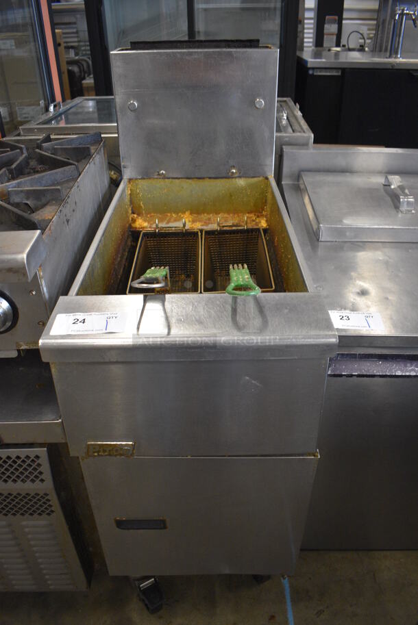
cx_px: 209
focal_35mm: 27
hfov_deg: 48.0
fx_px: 470
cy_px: 312
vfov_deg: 67.3
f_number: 3.5
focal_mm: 18
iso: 1600
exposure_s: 1/125
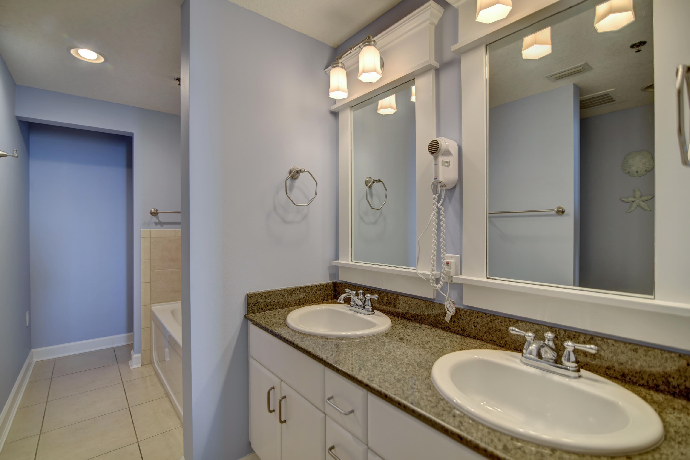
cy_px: 230
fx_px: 307
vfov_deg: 73.8
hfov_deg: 96.7
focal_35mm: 16
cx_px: 345
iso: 100
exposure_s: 1/15
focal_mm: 16
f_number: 2.8
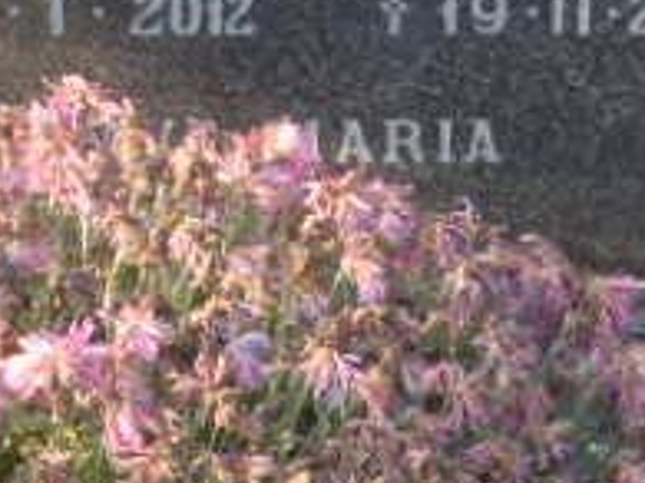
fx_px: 2998
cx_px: 225
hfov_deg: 12.3
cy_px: 136
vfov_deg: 9.2
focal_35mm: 161
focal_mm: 8.89
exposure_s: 1/50
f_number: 4.4
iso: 64
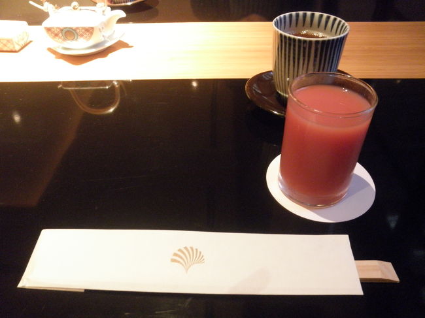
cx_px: 212
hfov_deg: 63.5
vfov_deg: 49.7
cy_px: 159
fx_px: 344
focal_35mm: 28
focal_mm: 5
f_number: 3
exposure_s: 1/4
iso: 400
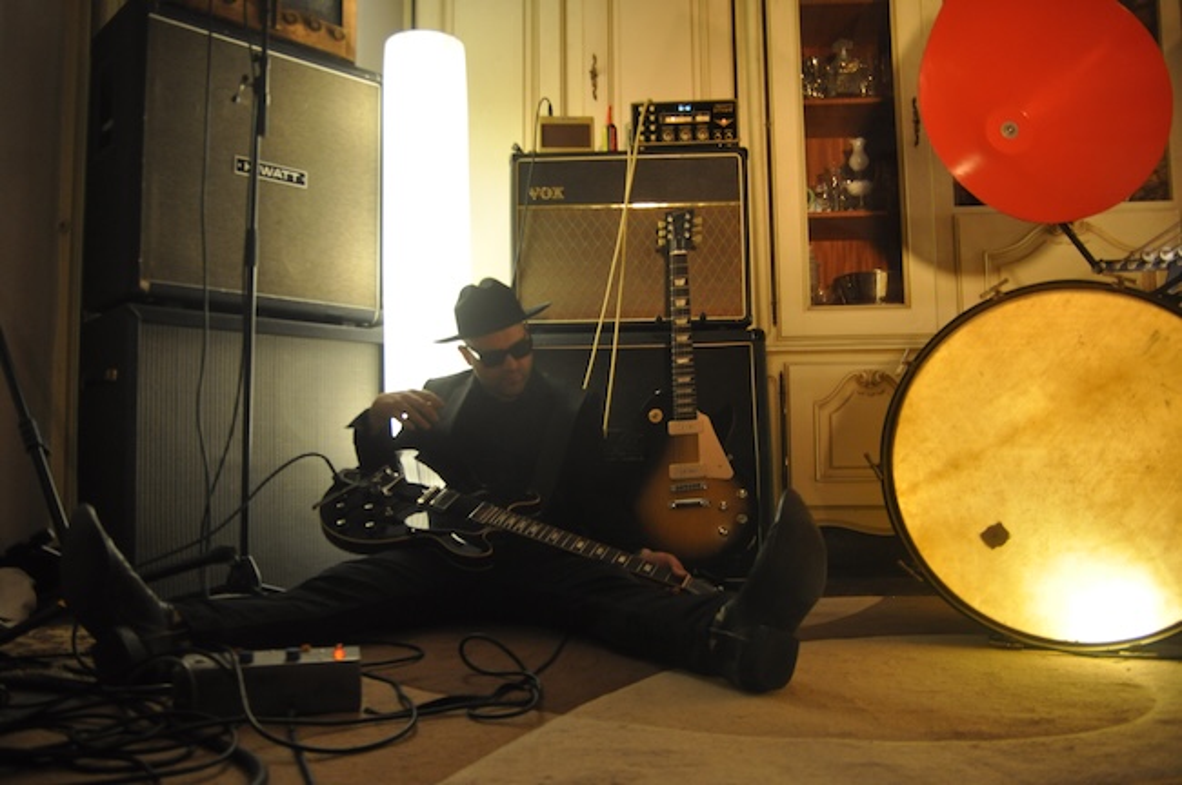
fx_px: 1181
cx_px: 591
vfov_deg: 36.8
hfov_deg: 53.2
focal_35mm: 36
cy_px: 392
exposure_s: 1/30
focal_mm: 24
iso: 1000
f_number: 2.8
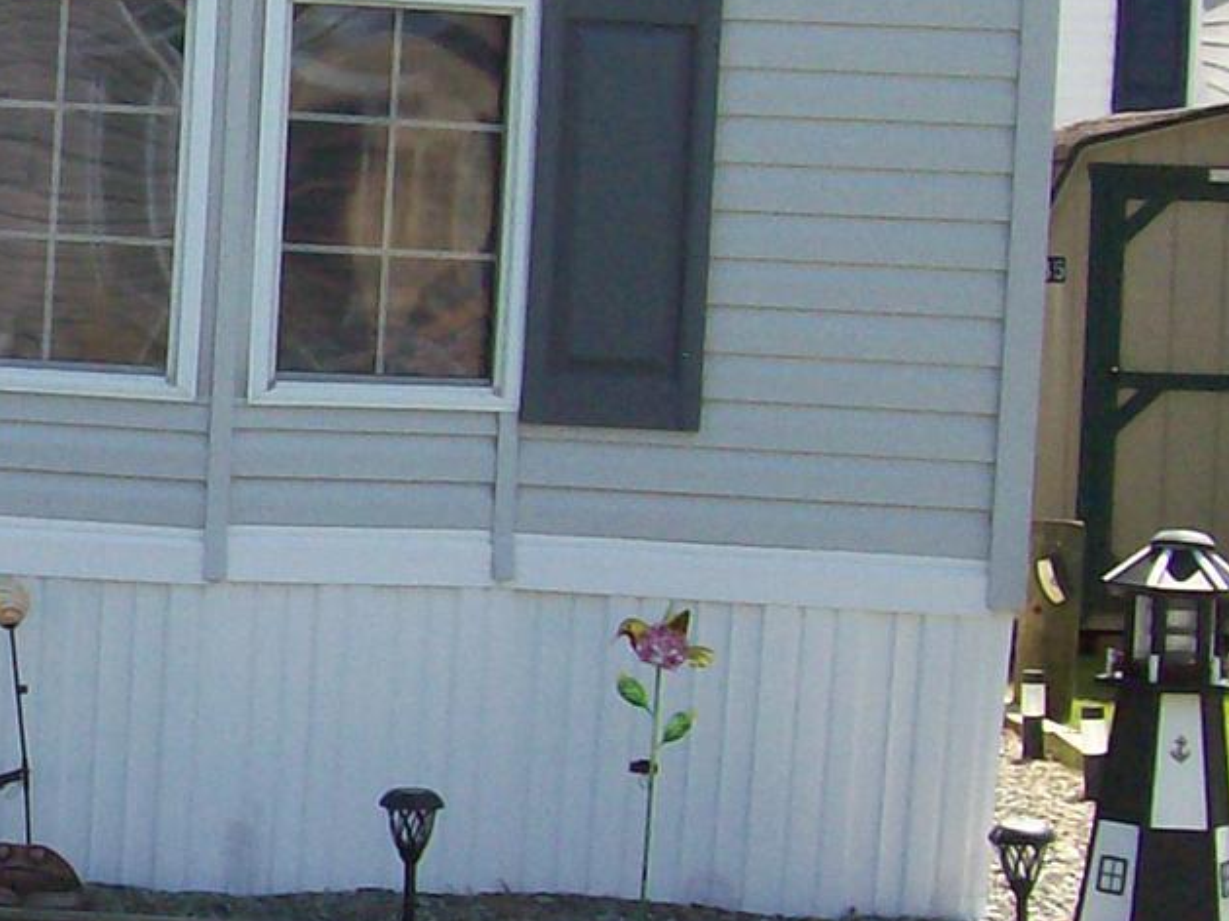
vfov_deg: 12.6
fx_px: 4152
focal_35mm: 117
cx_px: -737
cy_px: 316
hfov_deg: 15.3
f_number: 4.8
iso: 80
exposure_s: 1/392
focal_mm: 6
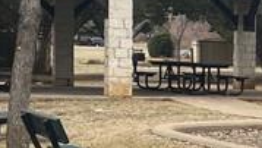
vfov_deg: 7.5
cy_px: 126
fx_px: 1126
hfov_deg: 11.8
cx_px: 536
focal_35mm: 162
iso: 32
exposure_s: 1/1330
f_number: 1.8
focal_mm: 4.25
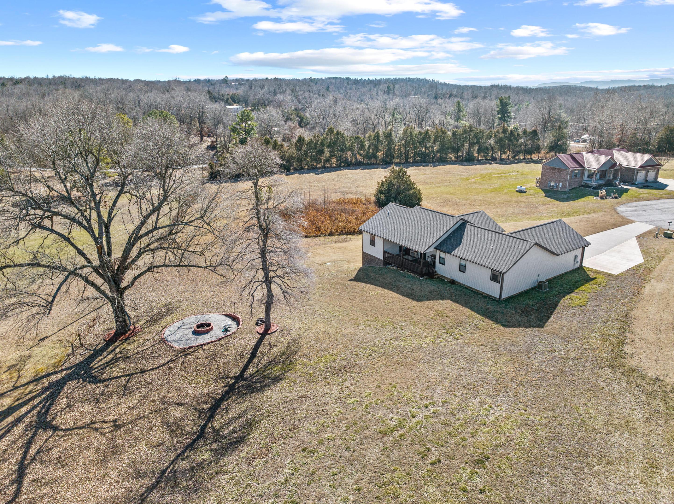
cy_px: 252
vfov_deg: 56.8
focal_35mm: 24
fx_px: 467
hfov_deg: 71.6
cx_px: 337
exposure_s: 1/2500
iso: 300
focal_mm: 12.29
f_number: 2.8
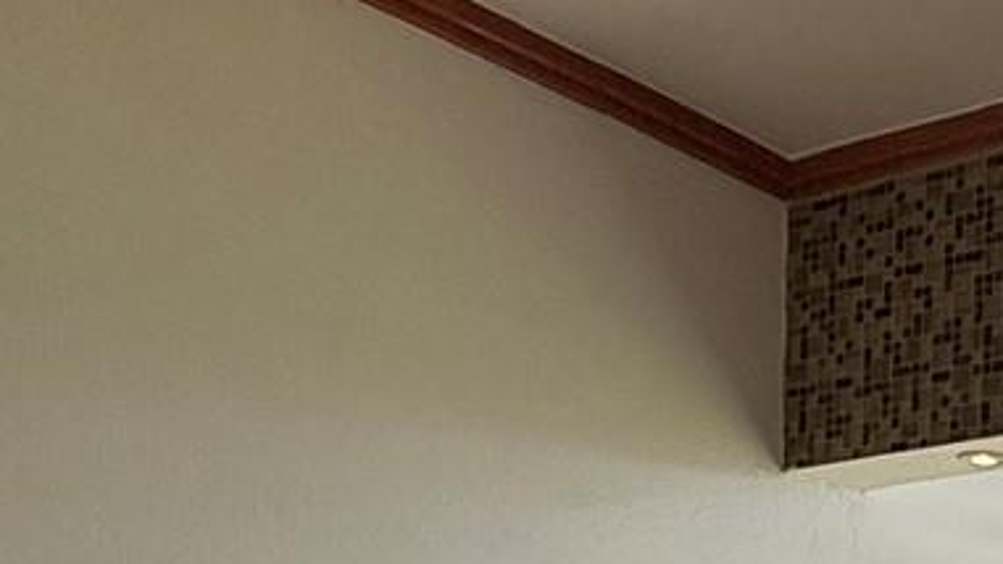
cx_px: 1390
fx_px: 1702
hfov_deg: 26.4
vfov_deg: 17.3
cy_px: 801
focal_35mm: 64
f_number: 2.2
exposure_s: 1/527
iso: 50
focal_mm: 2.22
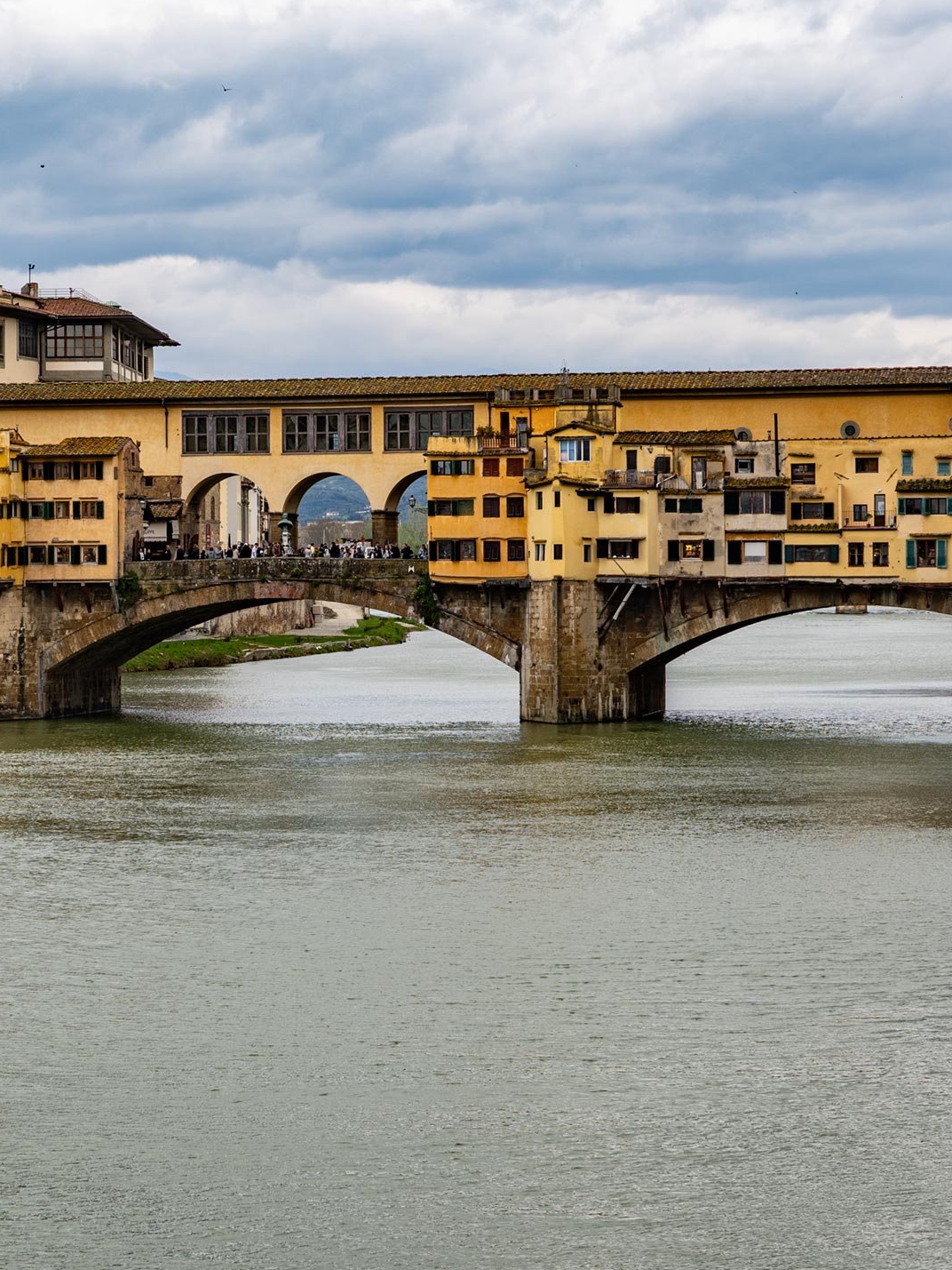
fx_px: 3996
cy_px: 636
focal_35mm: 109
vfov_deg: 18.0
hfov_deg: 13.6
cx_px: 286
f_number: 5.6
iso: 100
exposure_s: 1/320
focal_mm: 50
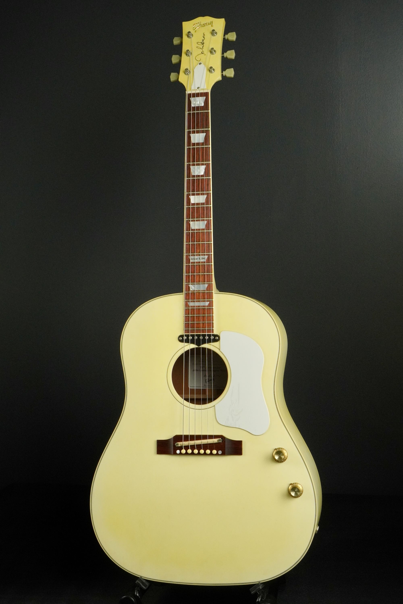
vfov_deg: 37.9
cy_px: 302
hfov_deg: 25.8
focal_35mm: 52
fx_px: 881
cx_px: 202
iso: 1250
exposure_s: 1/60
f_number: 11
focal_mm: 35
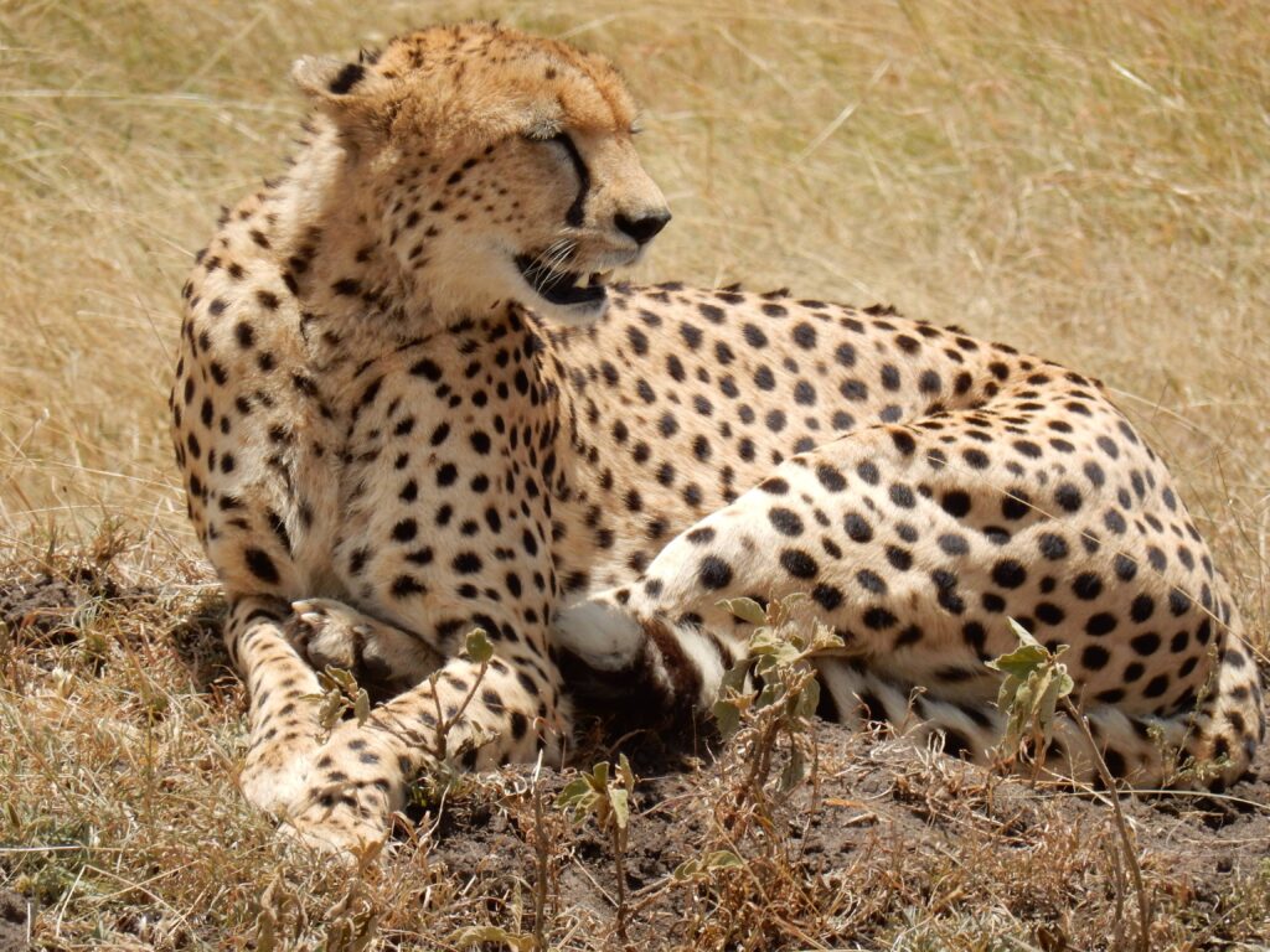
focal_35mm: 629
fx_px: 23077
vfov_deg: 2.4
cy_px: 476
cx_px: 635
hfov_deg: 3.2
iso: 125
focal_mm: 112.2
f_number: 6.4
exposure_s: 1/400
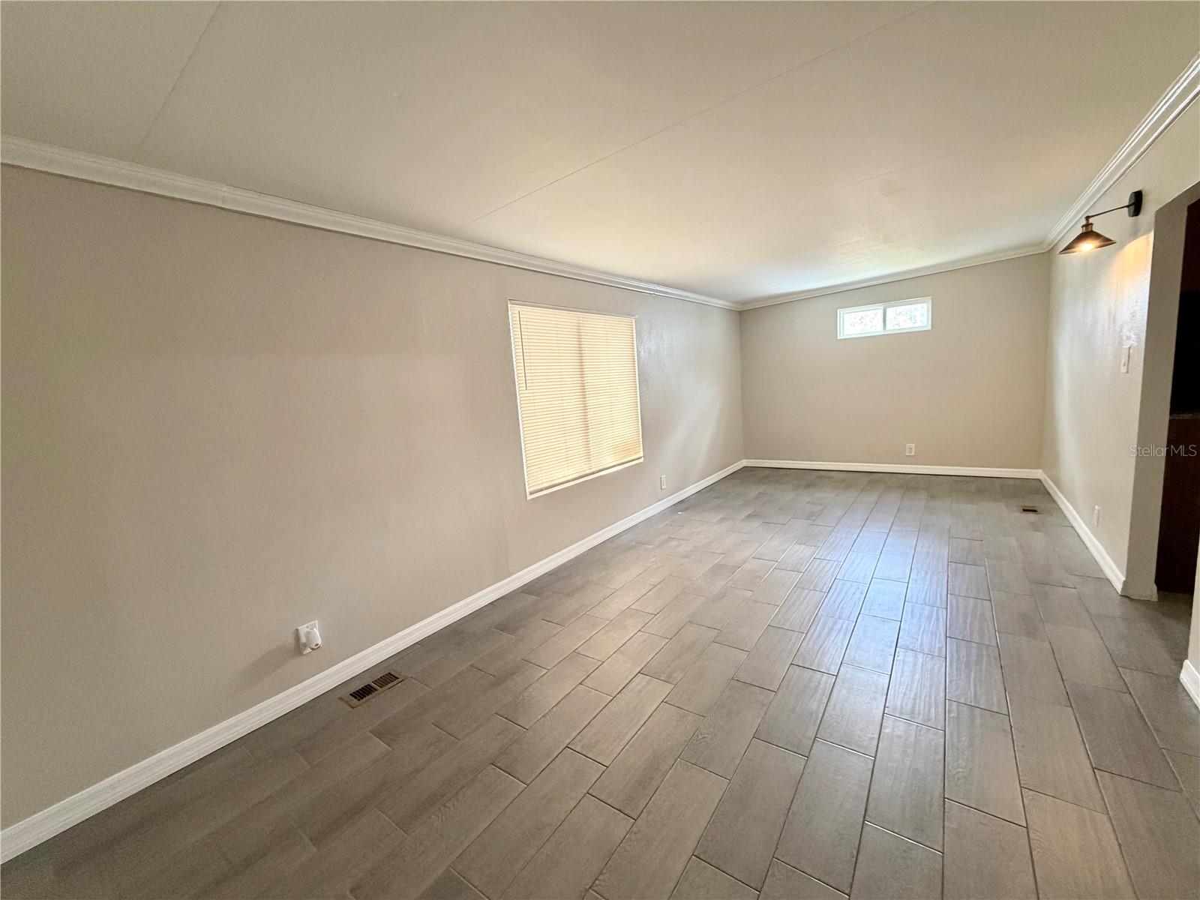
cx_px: 600
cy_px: 450
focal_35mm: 14
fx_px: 485
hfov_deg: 102.1
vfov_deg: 85.7
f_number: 2.2
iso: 320
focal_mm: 2.22
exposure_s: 1/60
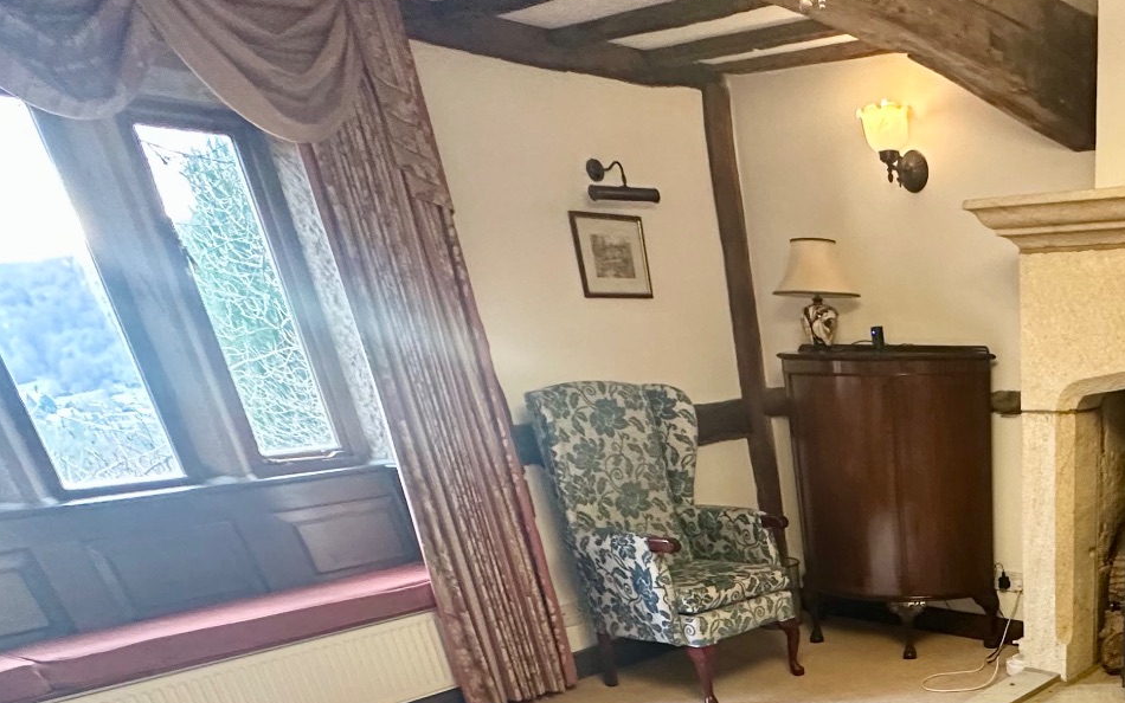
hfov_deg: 52.2
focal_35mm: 32
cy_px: 901
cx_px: 1022
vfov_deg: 31.2
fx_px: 981
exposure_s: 1/50
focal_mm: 2.22
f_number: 2.2
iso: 320
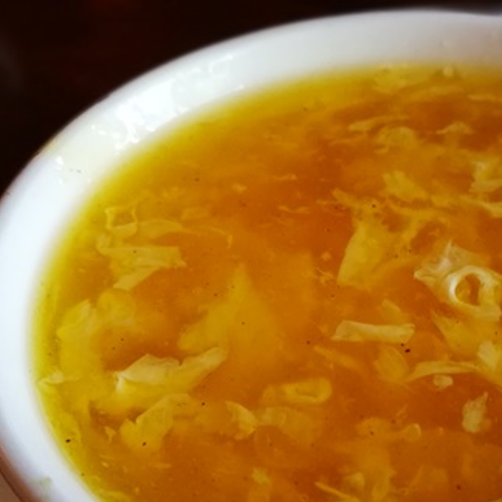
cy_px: 332
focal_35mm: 53
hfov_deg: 31.4
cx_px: 398
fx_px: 870
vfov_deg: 32.0
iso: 320
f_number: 4
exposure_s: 1/30
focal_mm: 4.5
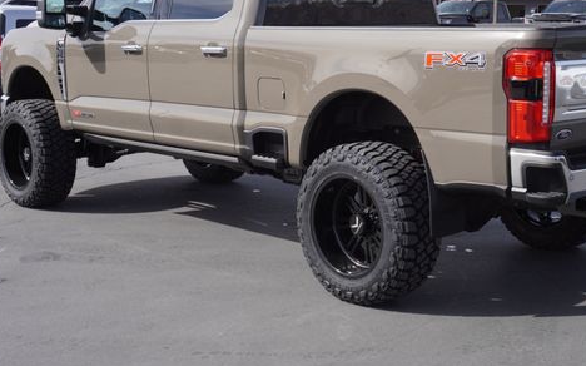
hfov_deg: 33.5
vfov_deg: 21.3
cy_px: 138
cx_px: 362
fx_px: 969
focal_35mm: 61
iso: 100
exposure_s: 1/200
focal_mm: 29
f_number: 8
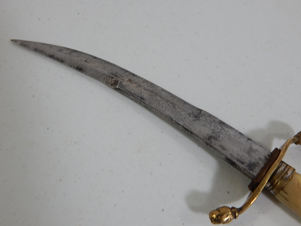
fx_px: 270
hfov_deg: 58.4
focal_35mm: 31
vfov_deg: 45.4
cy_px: 113
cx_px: 150
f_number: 3.2
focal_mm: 5.6
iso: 125
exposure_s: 1/30
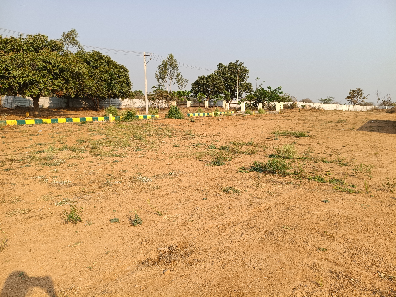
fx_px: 297
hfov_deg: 67.3
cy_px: 148
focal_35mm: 26
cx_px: 198
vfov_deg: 53.1
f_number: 1.5
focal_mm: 4.94
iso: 61
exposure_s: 1/1145
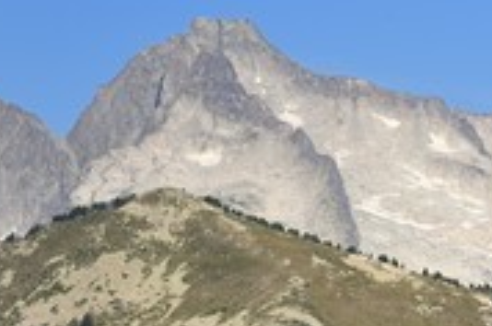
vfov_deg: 2.9
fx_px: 6466
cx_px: 540
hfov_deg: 4.3
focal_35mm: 474
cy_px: 287
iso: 200
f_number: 8
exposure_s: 1/640
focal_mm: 200
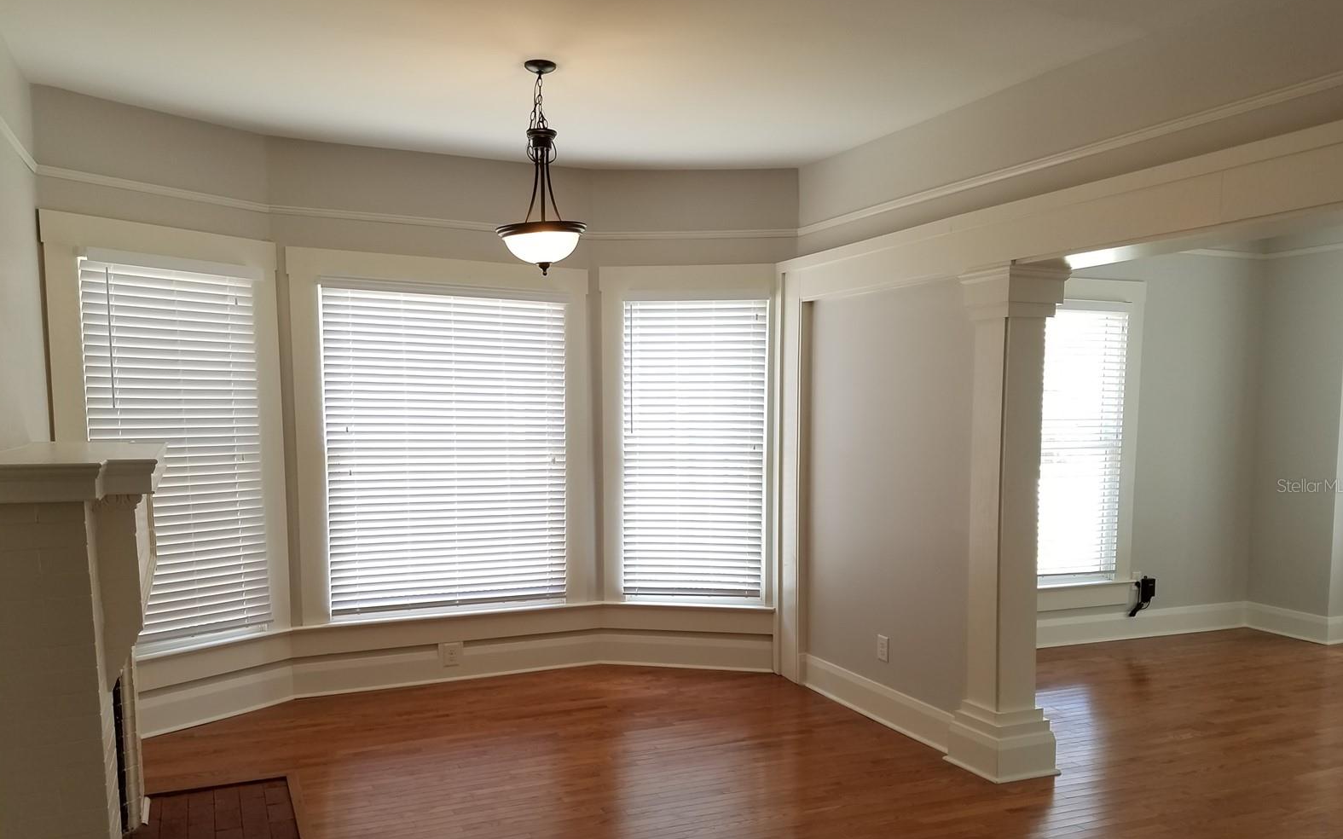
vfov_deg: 44.4
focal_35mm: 28
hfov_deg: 66.5
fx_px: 1025
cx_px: 675
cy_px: 485
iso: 125
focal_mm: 4.2
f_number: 1.7
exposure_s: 1/120
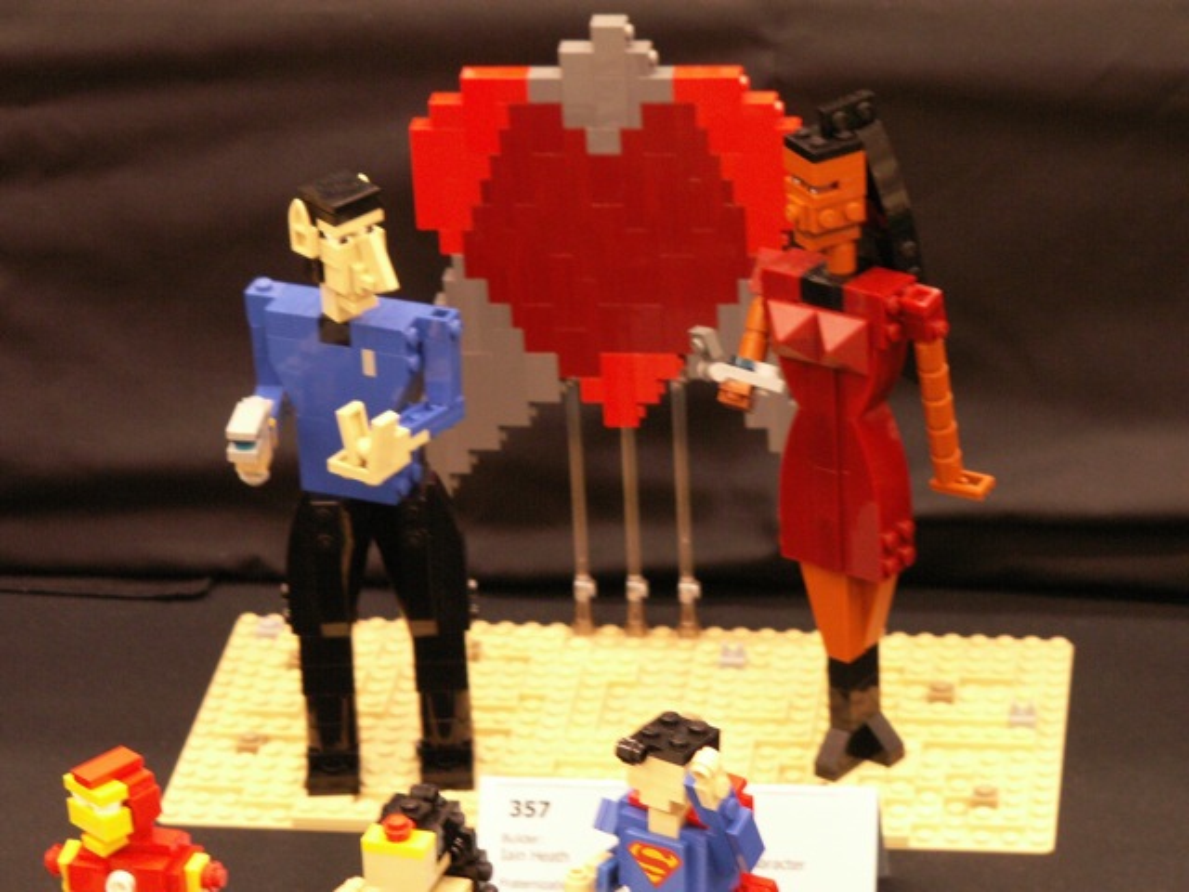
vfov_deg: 10.2
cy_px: 446
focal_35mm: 146
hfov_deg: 13.5
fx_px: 5015
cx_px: 594
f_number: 4
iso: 160
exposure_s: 1/6
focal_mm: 23.88
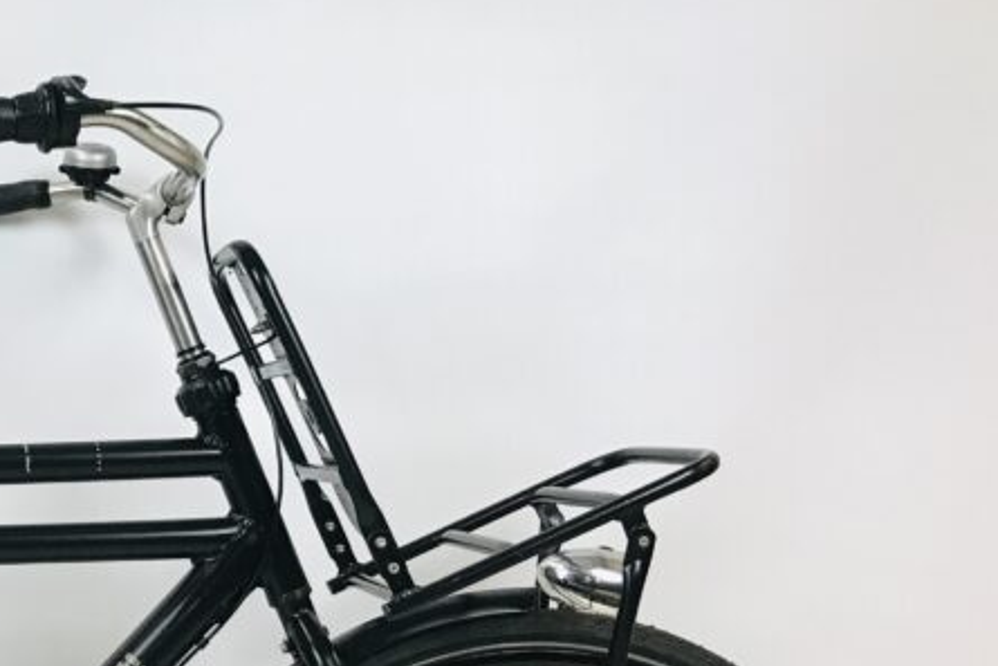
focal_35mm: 67
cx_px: -108
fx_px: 1858
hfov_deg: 27.4
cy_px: 630
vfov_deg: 19.8
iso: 25
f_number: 1.8
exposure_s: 1/33
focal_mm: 3.99
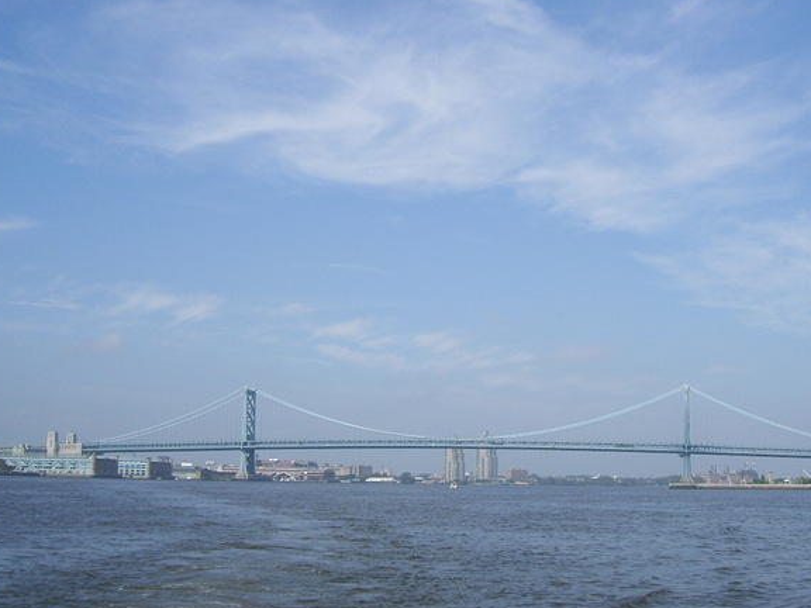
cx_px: 431
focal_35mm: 50
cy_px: 279
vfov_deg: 29.1
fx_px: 1171
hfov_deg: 38.2
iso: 80
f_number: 5.6
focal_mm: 7.6
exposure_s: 1/800
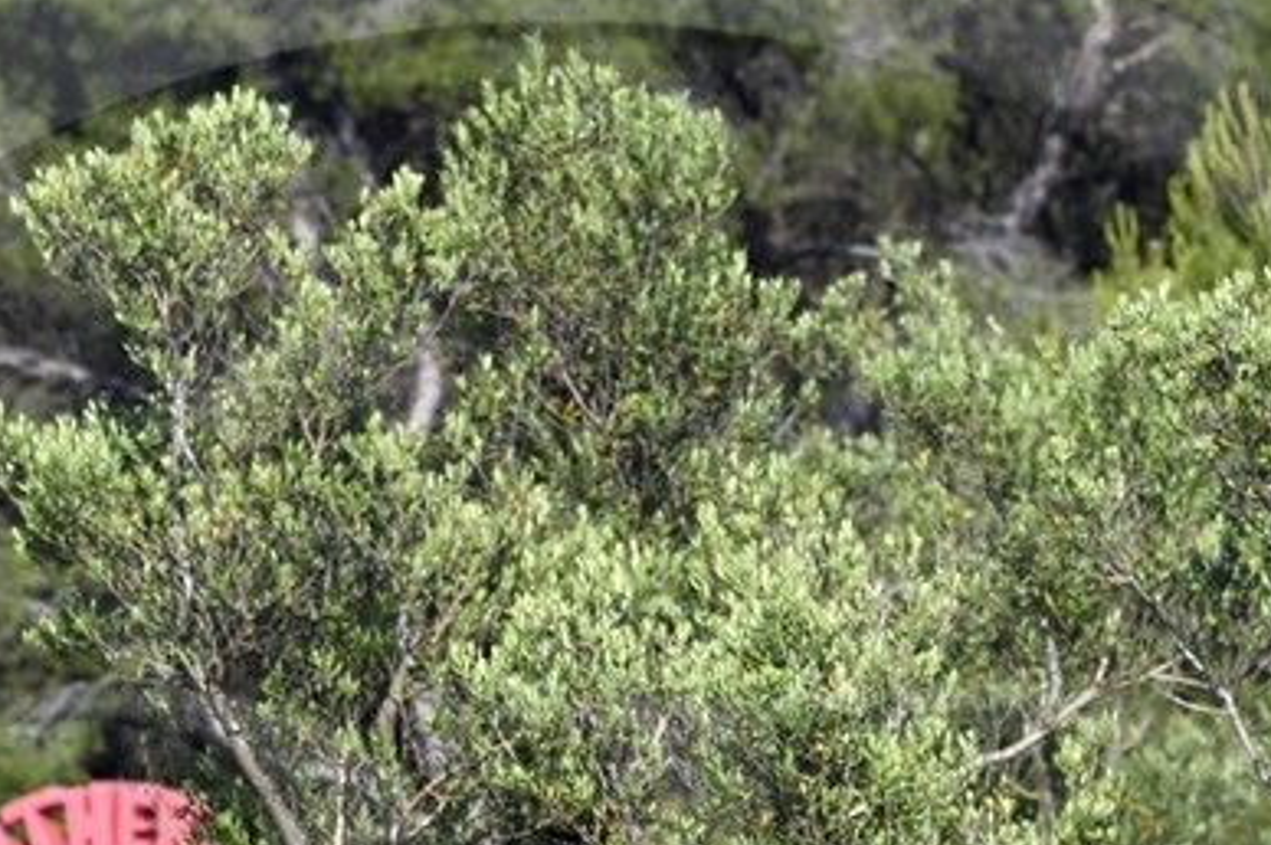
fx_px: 29102
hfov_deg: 2.5
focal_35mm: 825
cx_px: 563
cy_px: 1233
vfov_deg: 1.7
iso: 200
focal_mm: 200
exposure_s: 1/400
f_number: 8
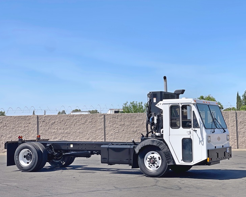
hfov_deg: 28.3
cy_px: 98
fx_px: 488
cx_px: 124
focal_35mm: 67
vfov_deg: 22.8
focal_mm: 7.5
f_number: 2.2
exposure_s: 1/2053
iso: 32
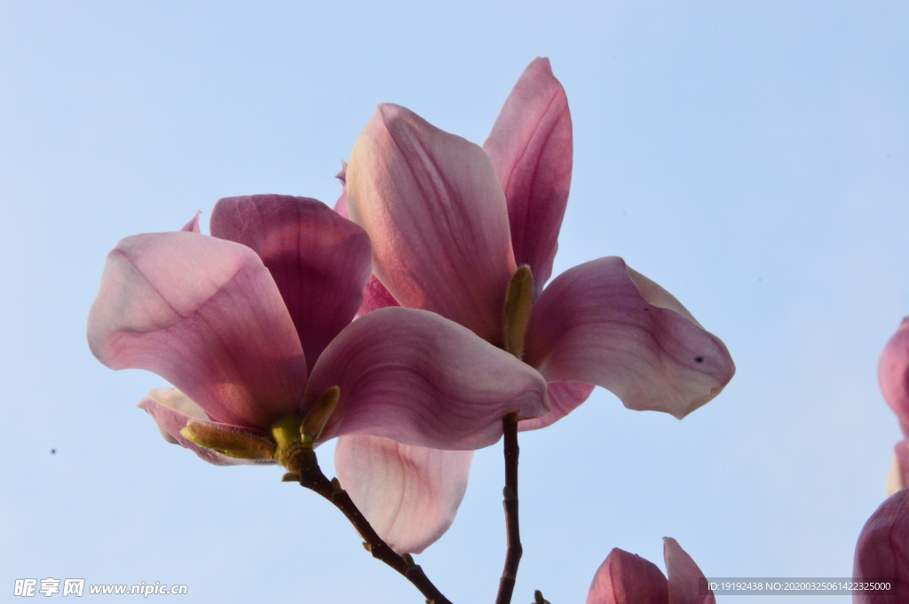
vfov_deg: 12.2
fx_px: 2838
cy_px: 302
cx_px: 454
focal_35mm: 112
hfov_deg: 18.2
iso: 1800
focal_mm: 75
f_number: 32
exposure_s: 1/250
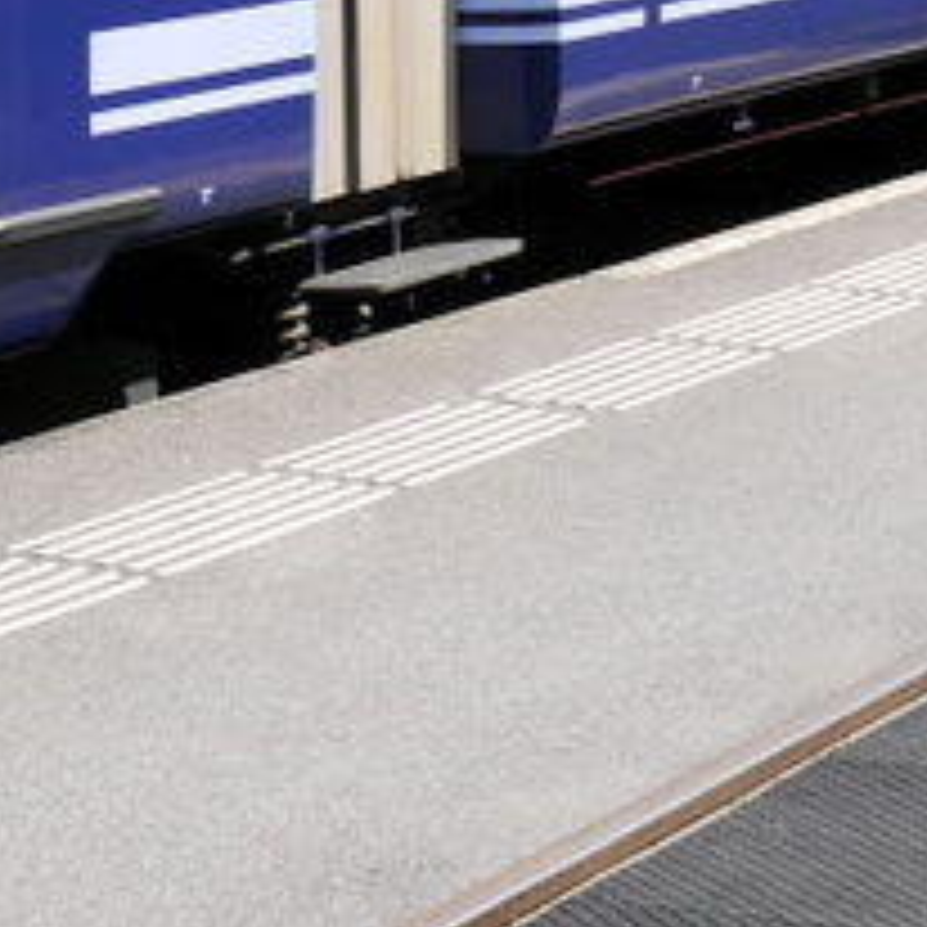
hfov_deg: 10.6
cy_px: -297
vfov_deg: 10.5
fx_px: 4939
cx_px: -58
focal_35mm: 163
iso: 160
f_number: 7.1
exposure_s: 1/320
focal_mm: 19
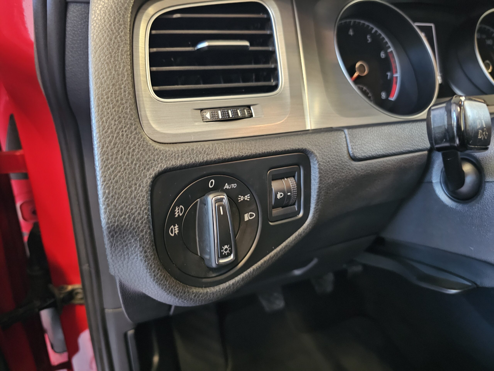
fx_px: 328
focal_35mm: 23
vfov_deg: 58.9
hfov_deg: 73.9
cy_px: 186
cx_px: 247
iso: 1250
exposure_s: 1/15
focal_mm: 6.3
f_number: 1.7
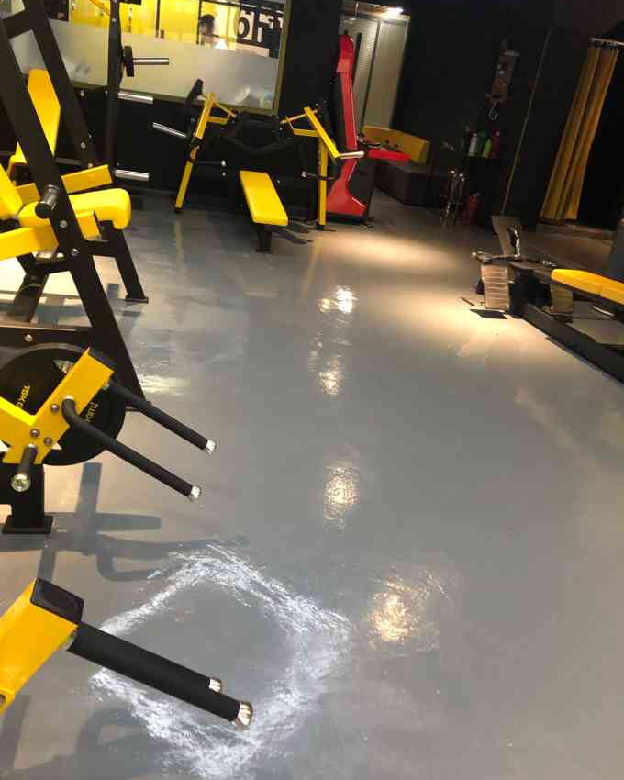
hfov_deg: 48.5
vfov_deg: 58.8
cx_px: 306
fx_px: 693
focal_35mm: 30
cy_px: 389
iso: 100
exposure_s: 1/15
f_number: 1.8
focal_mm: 3.99
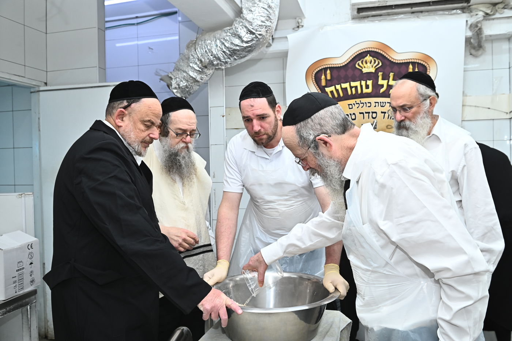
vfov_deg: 44.9
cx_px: 256
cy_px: 170
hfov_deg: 63.7
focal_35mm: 29
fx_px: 412
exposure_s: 1/200
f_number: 7.1
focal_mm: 29
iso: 1600
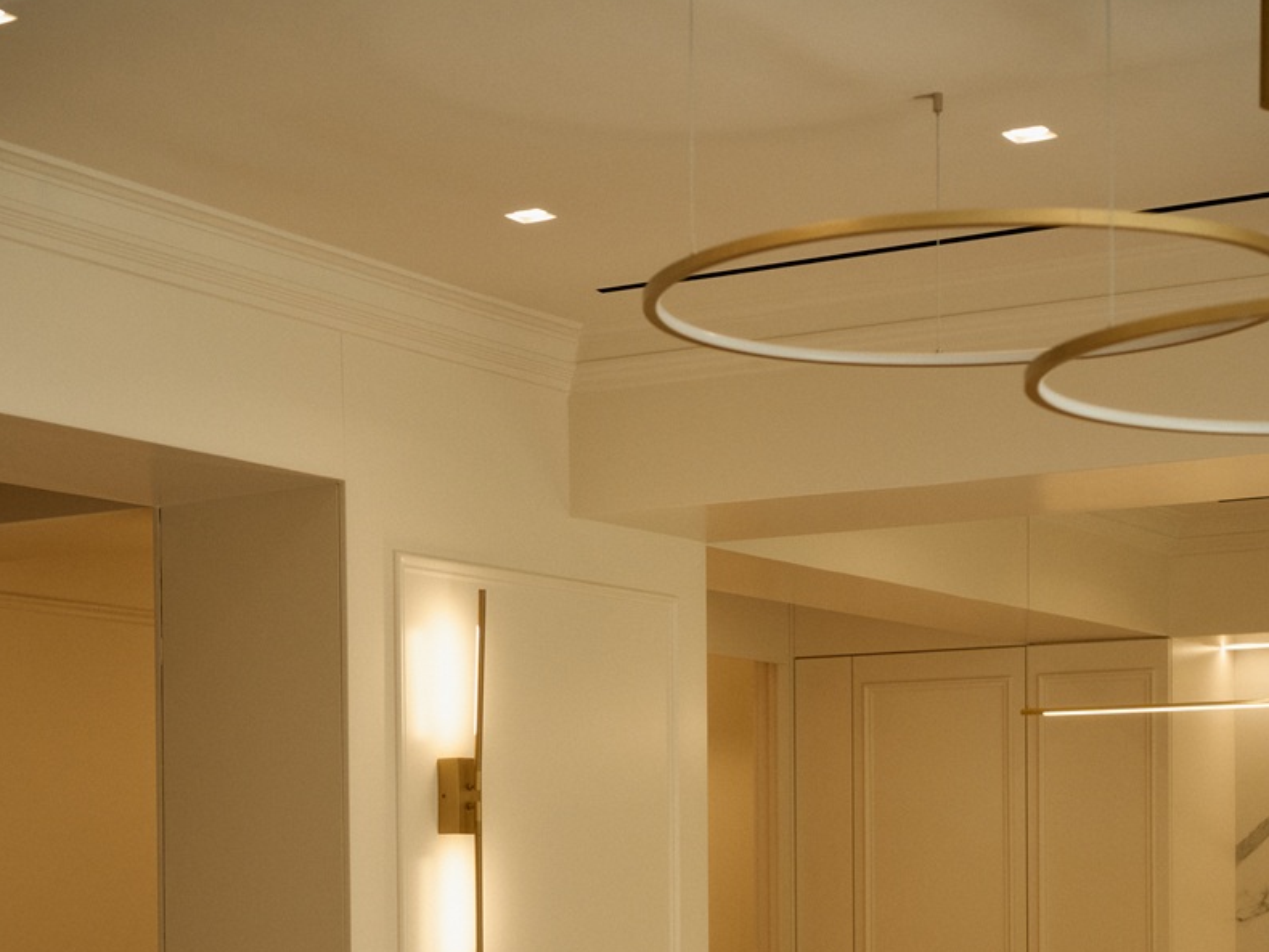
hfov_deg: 26.7
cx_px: 628
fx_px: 2677
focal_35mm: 73
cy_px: 907
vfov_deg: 19.7
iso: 640
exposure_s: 1/400
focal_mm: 50
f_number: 3.5
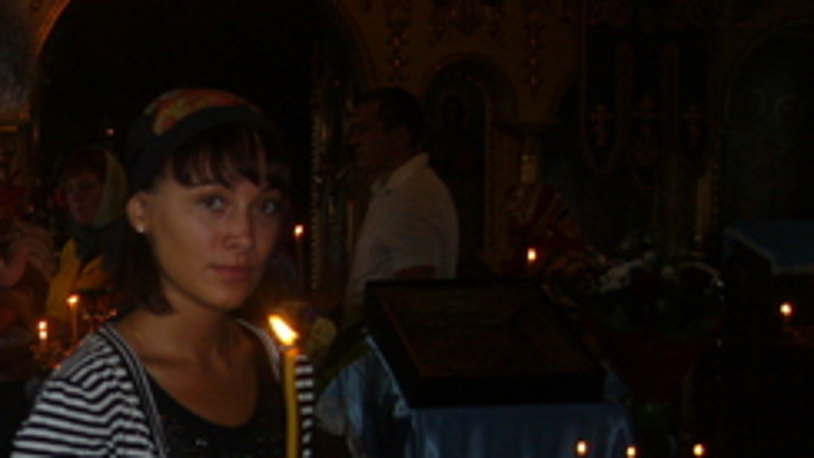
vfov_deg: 17.0
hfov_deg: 29.0
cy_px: 412
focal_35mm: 70
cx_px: 93
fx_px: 1511
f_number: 2.8
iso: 100
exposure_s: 1/60
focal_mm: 5.8
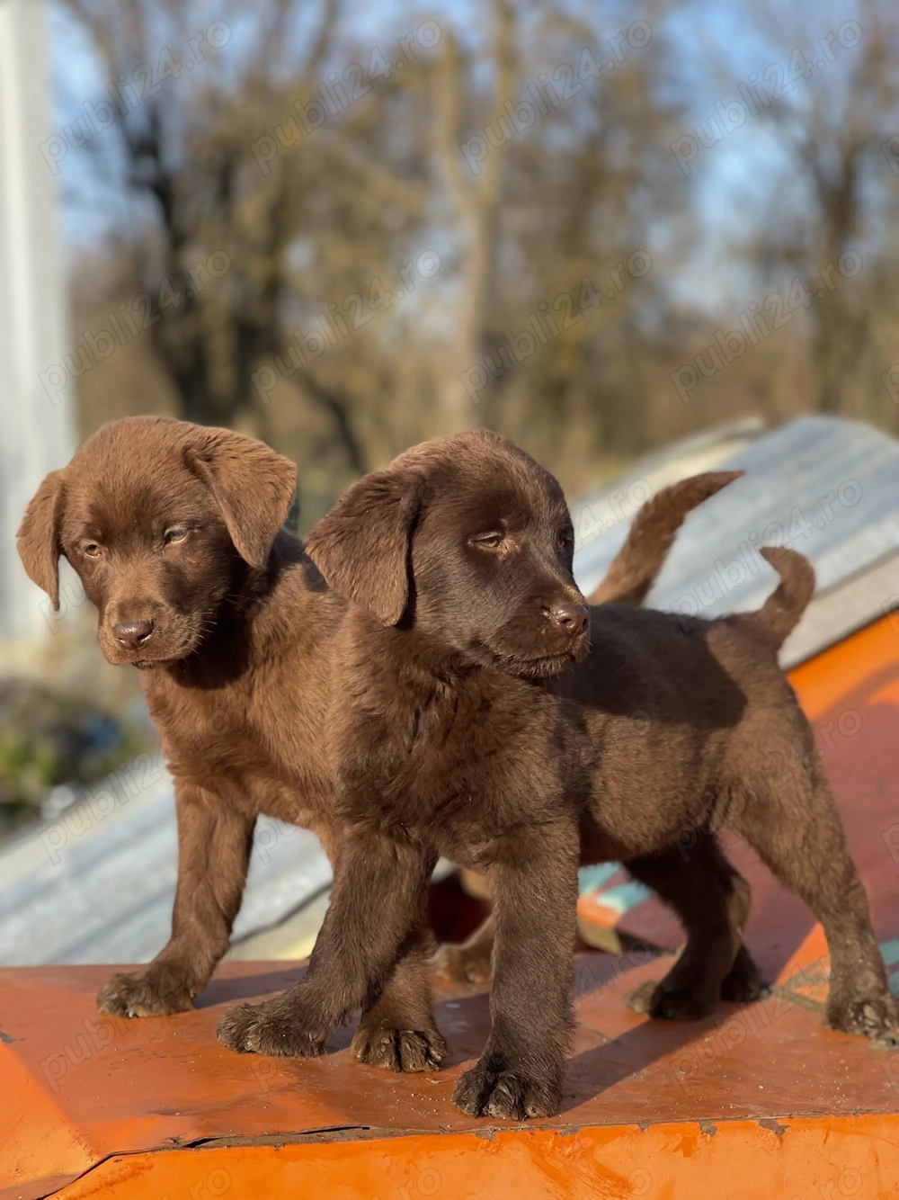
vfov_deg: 30.3
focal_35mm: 64
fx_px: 2217
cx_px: 450
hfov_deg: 22.9
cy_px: 600
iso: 32
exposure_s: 1/385
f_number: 2.2
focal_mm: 7.5
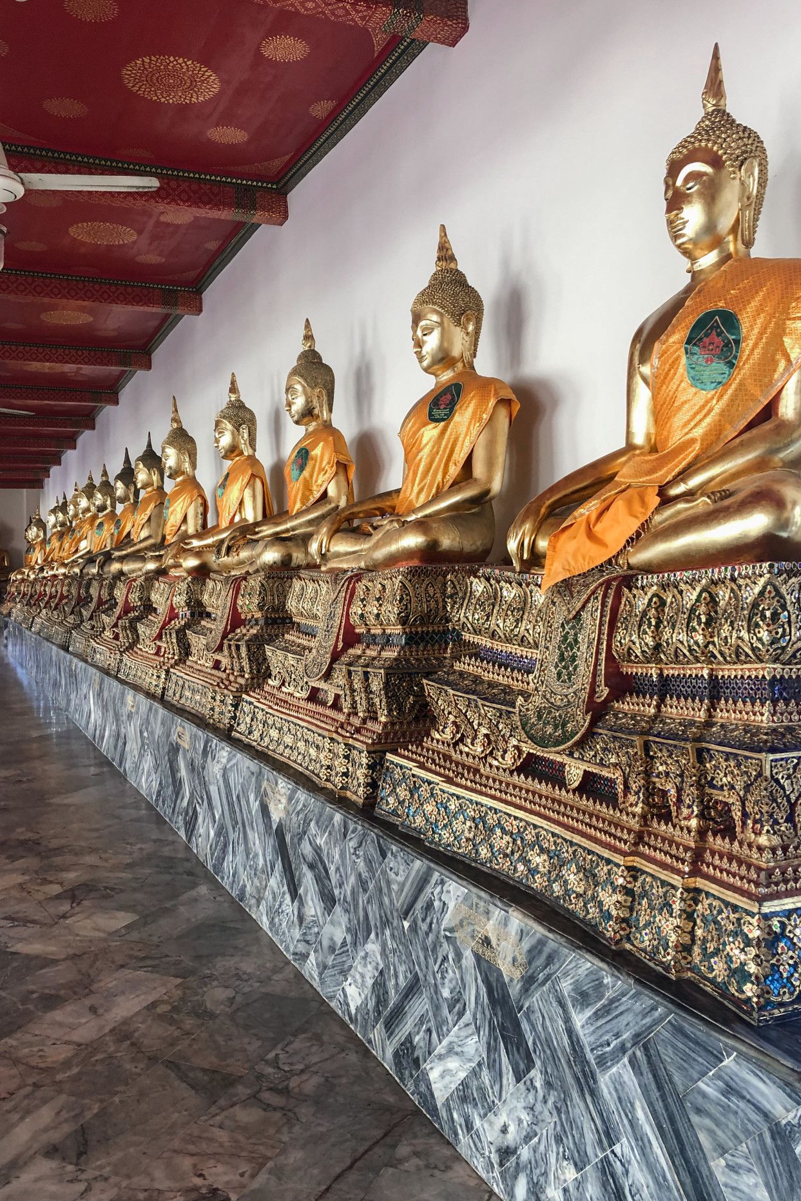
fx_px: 1001
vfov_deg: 61.9
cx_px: 391
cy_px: 600
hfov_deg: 43.6
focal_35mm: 30
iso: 40
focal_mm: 4
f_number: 1.8
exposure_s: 1/25
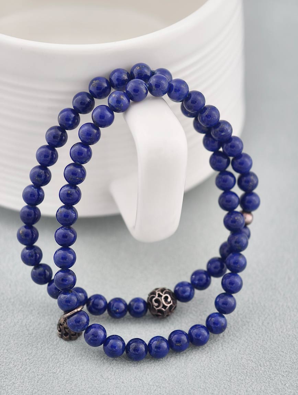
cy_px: 198
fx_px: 973
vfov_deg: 23.0
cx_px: 149
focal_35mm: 85
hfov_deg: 17.4
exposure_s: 1/160
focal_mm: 22.48
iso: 125
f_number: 2.67
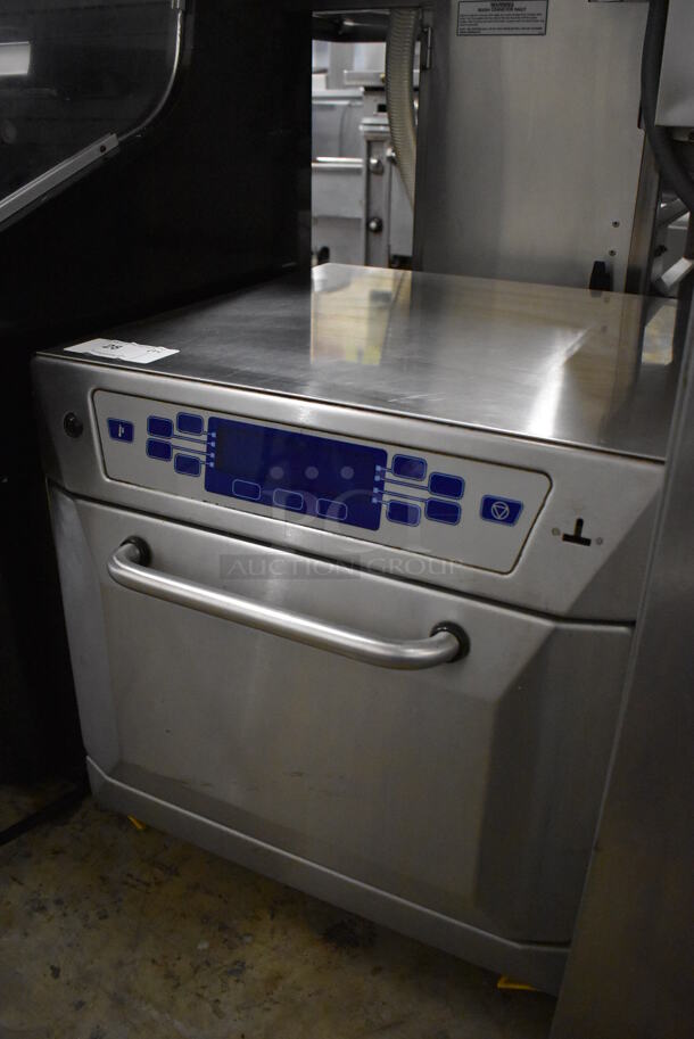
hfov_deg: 43.7
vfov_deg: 61.9
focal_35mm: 30
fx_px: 866
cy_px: 520
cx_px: 347
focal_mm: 20
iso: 5600
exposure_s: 1/125
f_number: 3.5
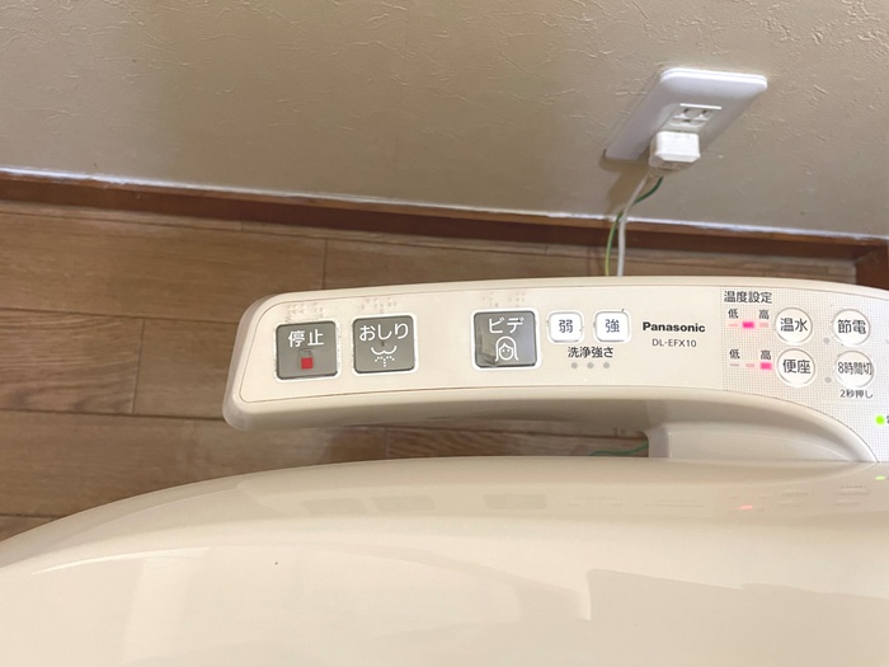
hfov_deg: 67.3
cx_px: 444
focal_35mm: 26
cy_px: 334
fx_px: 668
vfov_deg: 53.1
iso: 500
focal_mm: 4.2
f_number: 1.6
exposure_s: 1/40
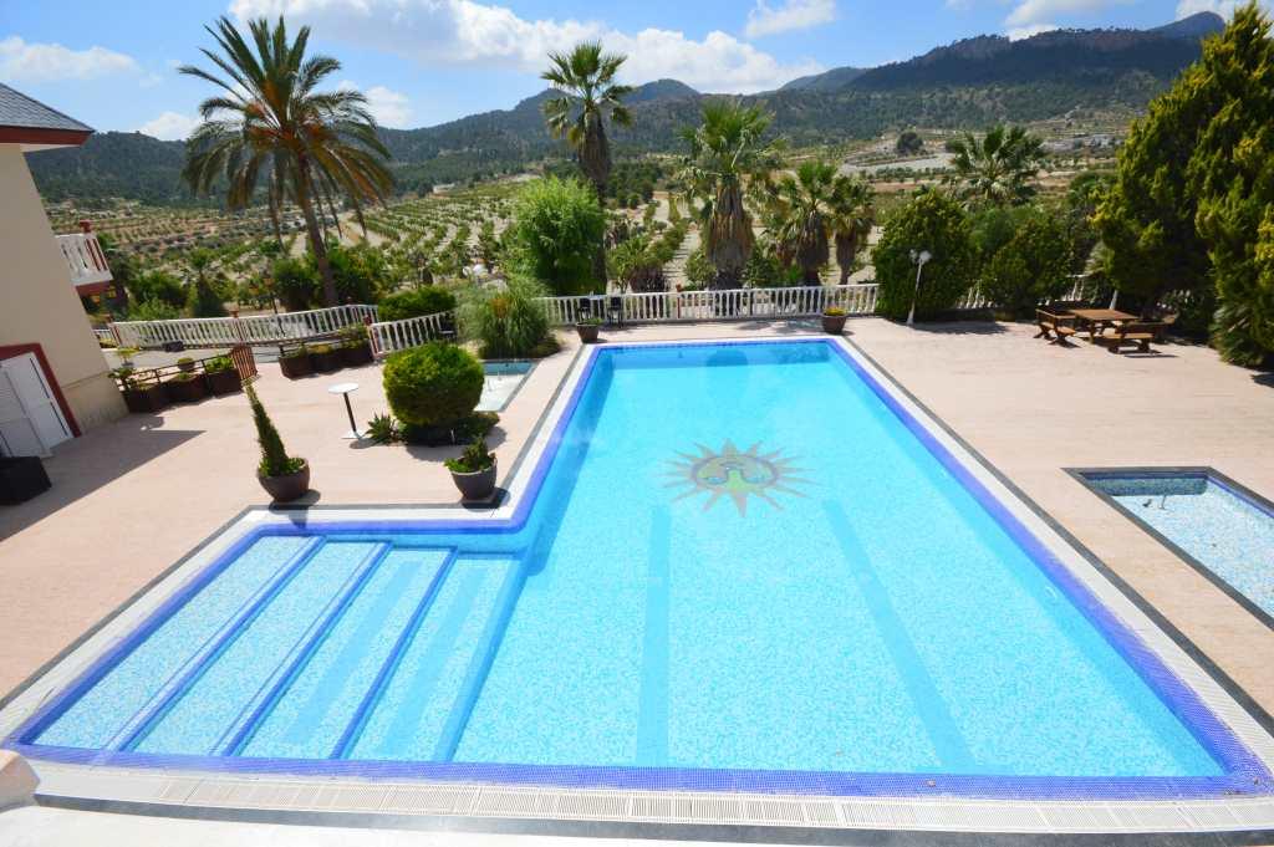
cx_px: 637
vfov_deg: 77.2
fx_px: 530
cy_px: 424
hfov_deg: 100.4
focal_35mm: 15
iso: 400
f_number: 11
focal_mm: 10
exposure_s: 1/500
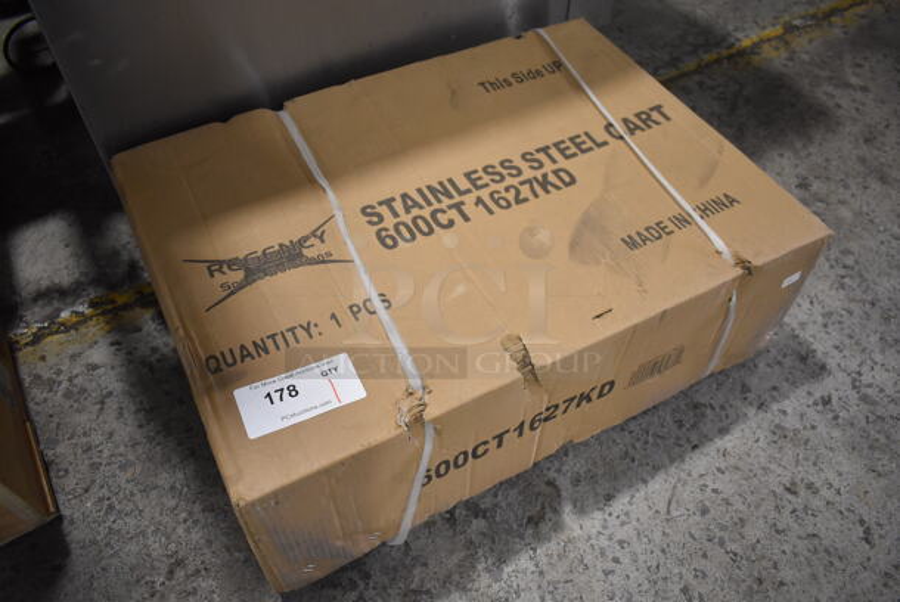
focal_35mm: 27
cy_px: 301
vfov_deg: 48.0
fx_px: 676
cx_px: 450
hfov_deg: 67.3
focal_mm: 18
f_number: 3.5
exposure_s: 1/125
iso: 1600
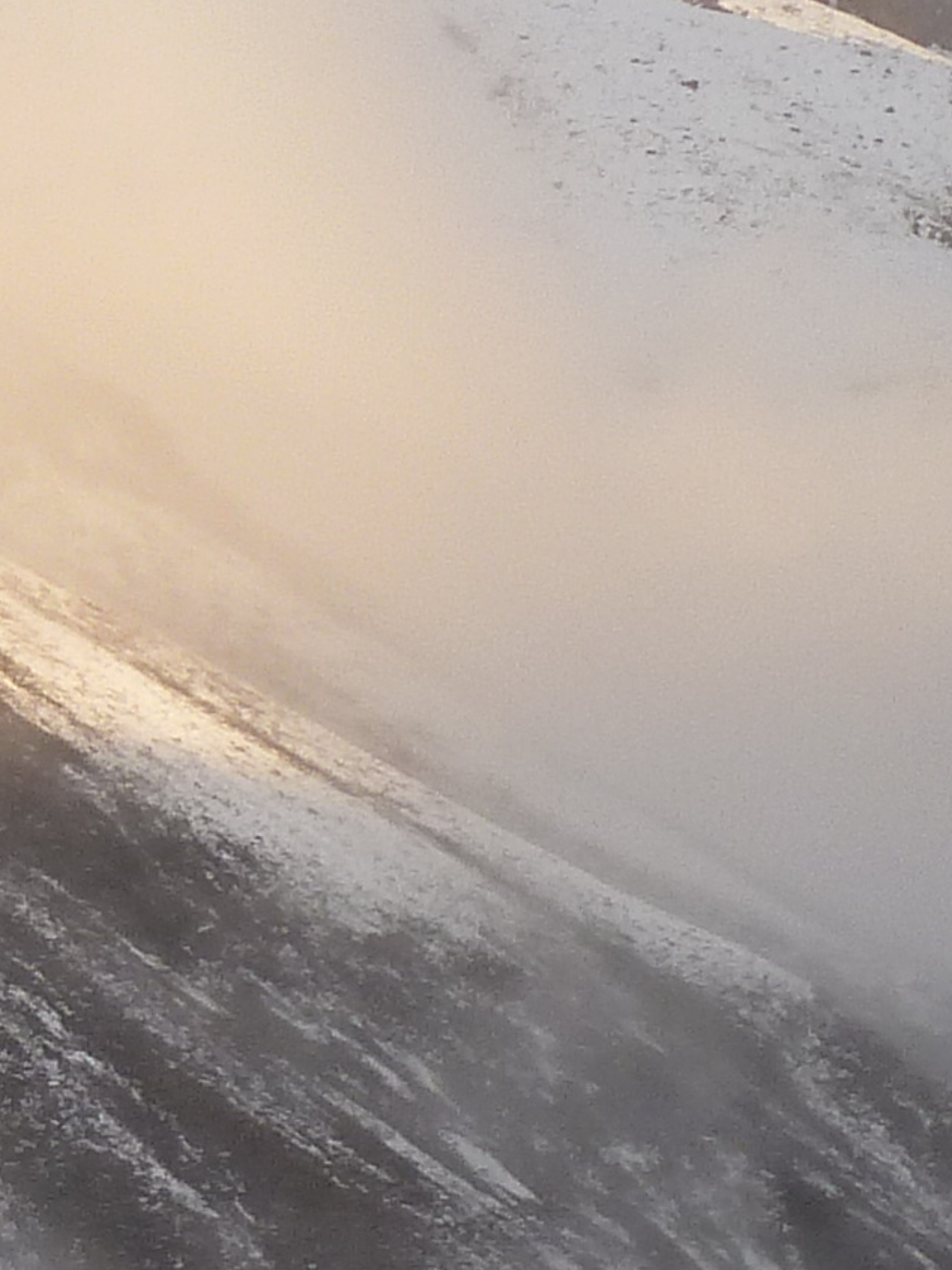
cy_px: 644
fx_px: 10236
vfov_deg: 7.1
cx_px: -1841
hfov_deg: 5.1
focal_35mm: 279
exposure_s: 1/50
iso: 80
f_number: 3.9
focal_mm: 9.7
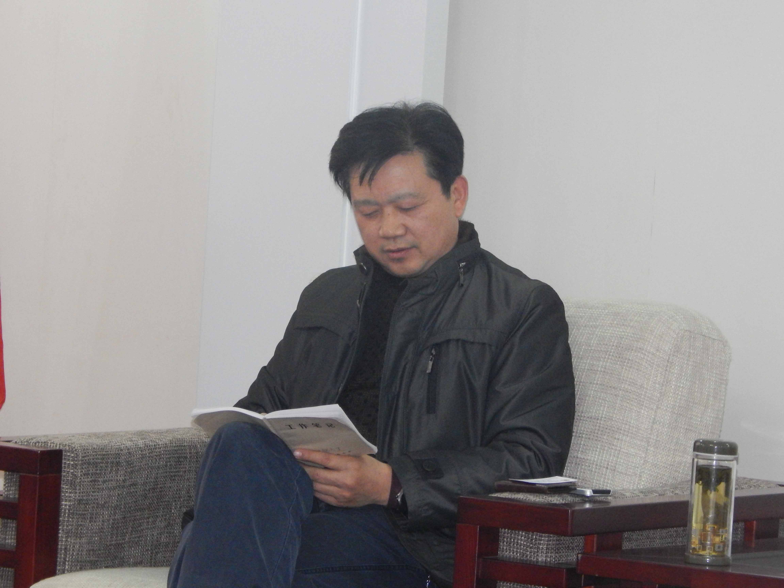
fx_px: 4167
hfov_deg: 10.7
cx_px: 392
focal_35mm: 184
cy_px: 294
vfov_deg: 8.1
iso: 900
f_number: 5.3
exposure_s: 1/30
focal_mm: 32.8
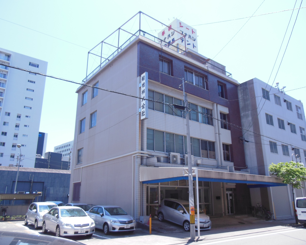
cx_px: 162
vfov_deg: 53.2
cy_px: 126
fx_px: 245
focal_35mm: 27
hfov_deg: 64.0
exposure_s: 1/640
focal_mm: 4.5
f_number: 3.2
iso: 125
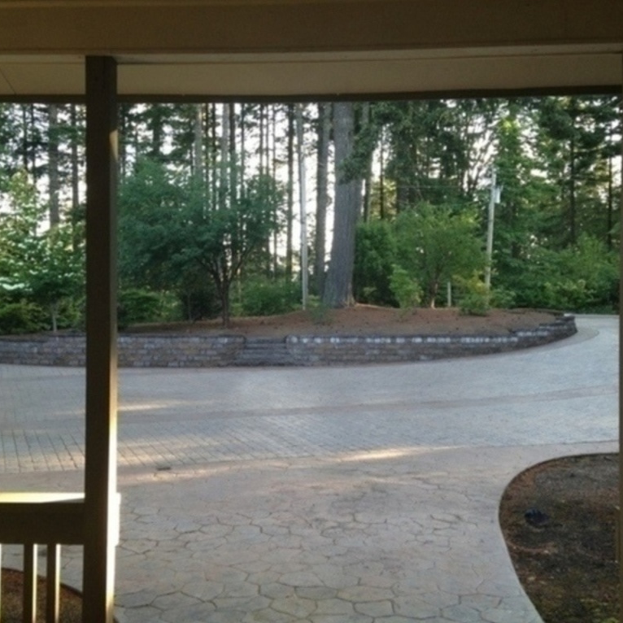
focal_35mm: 39
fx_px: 794
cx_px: 281
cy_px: 312
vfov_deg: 42.8
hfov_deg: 42.8
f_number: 2.4
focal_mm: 4.12
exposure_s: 1/40
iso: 64
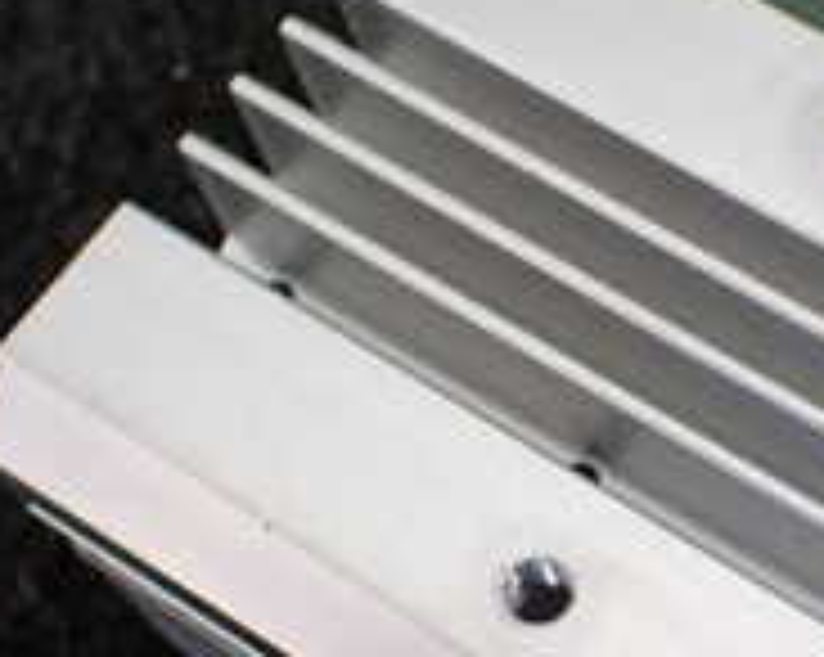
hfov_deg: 19.3
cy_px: 518
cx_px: 865
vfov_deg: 15.9
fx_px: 2339
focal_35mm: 96
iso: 500
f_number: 2.3
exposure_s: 1/125
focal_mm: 5.4
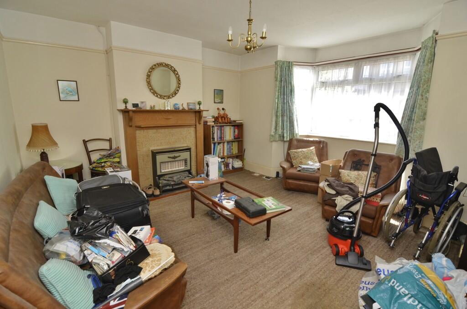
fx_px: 214
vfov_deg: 71.8
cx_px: 234
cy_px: 154
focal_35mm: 16
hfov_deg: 95.1
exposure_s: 1/60
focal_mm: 11
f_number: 5.6
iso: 400
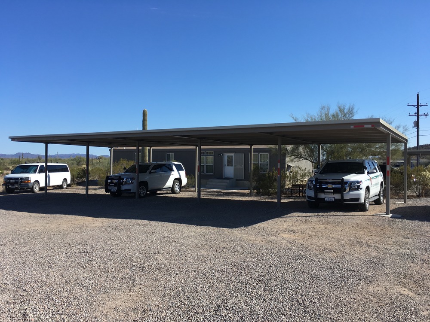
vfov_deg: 48.2
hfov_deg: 61.7
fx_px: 360
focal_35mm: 29
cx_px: 215
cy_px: 161
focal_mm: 4.15
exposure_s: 1/1570
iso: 25
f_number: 2.2
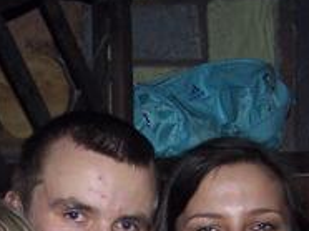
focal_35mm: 131
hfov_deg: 15.0
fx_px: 1168
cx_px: 101
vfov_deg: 10.9
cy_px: 351
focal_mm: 6.3
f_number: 2.8
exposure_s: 1/60
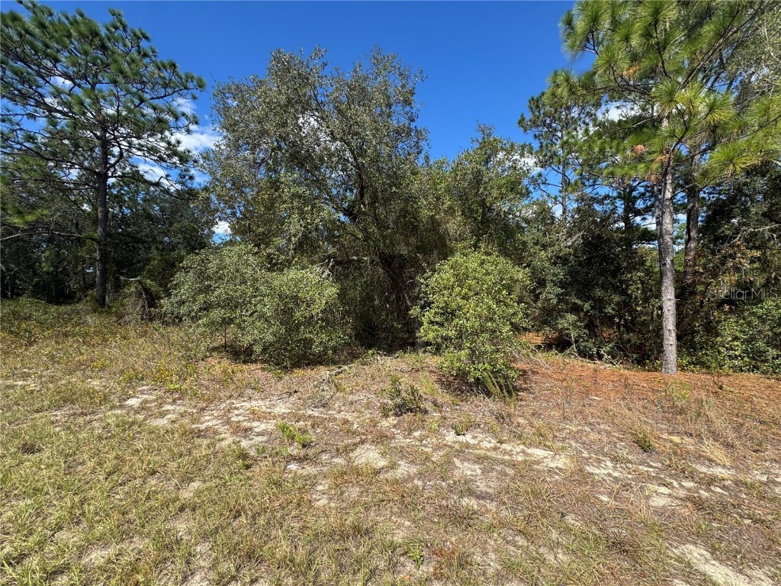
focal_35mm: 14
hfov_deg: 102.1
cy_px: 293
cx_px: 390
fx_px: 316
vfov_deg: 85.7
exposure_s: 1/804
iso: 50
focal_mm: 2.22
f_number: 2.2
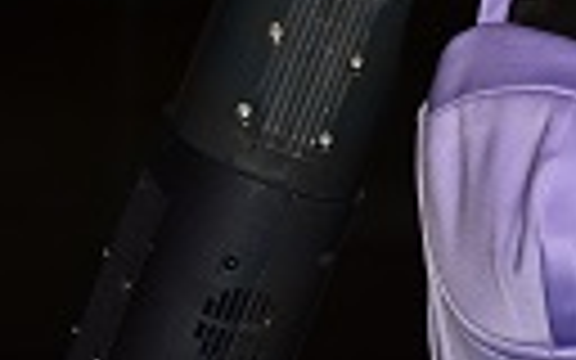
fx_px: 7865
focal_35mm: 501
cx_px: 900
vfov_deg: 2.6
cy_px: -450
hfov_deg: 4.2
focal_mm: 70
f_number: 6.3
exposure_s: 1/60
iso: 500
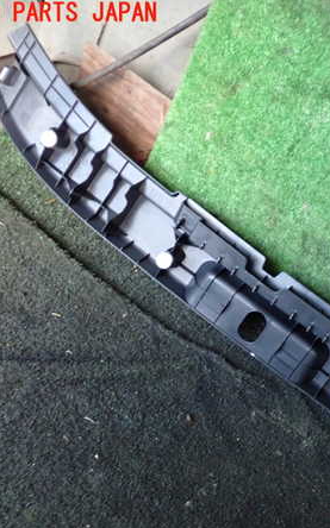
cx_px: 298
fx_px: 620
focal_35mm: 43
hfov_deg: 28.6
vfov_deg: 46.2
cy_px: 266
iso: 500
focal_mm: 5.4
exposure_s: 1/30
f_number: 2.3
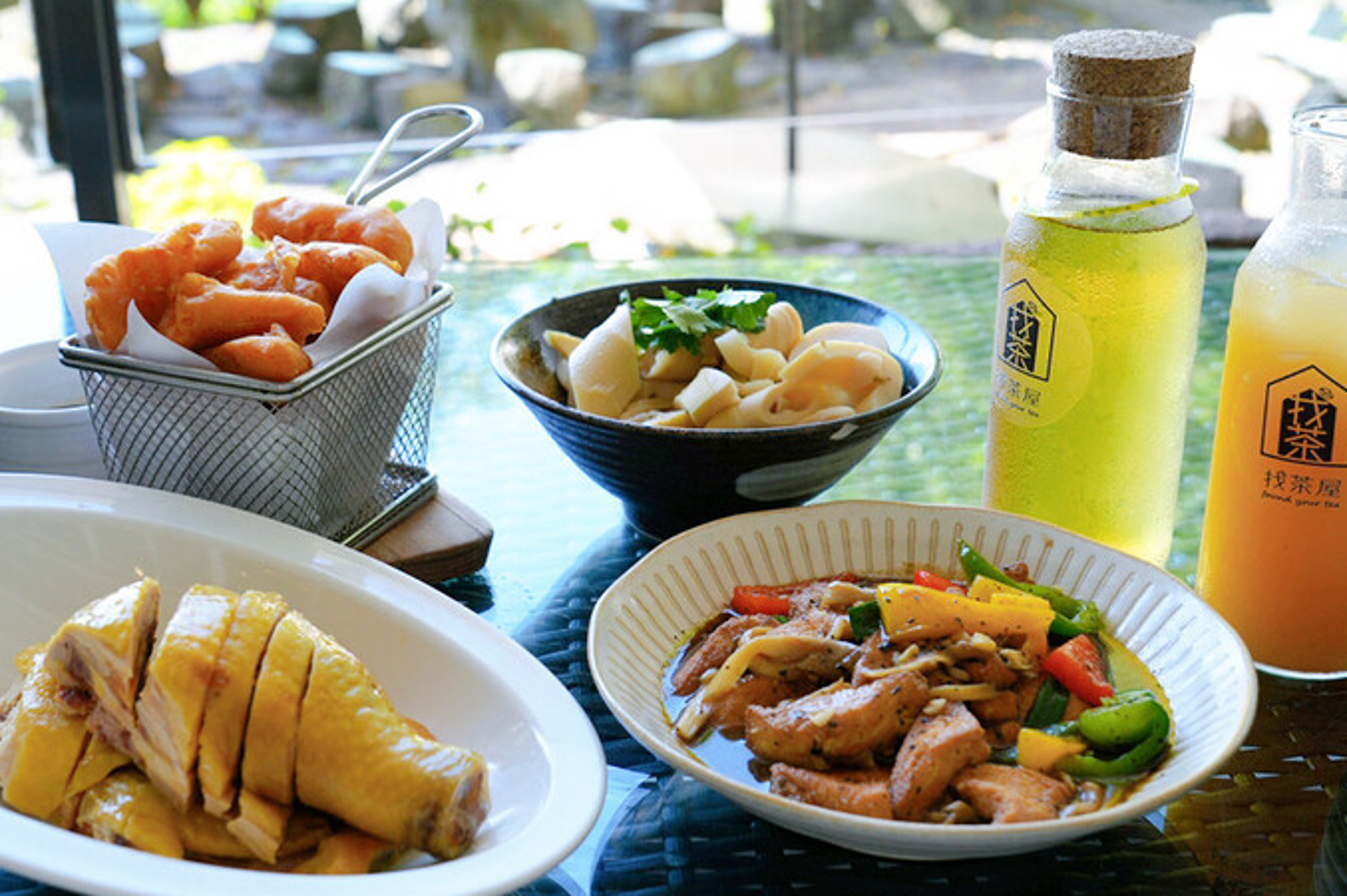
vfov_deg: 27.5
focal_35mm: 49
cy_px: 434
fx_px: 1832
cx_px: 627
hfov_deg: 40.4
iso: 320
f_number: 7.1
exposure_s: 1/125
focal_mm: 39
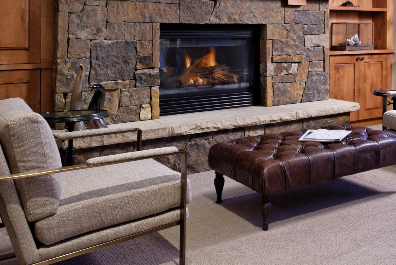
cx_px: 349
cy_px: 34
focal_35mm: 48
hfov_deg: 38.5
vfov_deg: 27.2
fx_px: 528
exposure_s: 1/20
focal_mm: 22
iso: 1000
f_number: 6.3
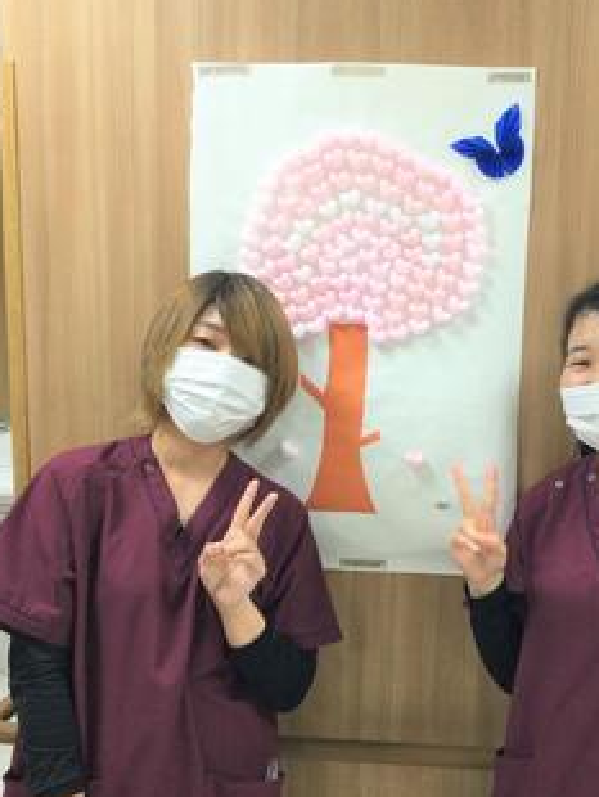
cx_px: 404
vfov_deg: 41.8
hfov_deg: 31.9
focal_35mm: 45
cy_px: 481
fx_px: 1037
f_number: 2.4
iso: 25
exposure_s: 1/30
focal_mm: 3.3
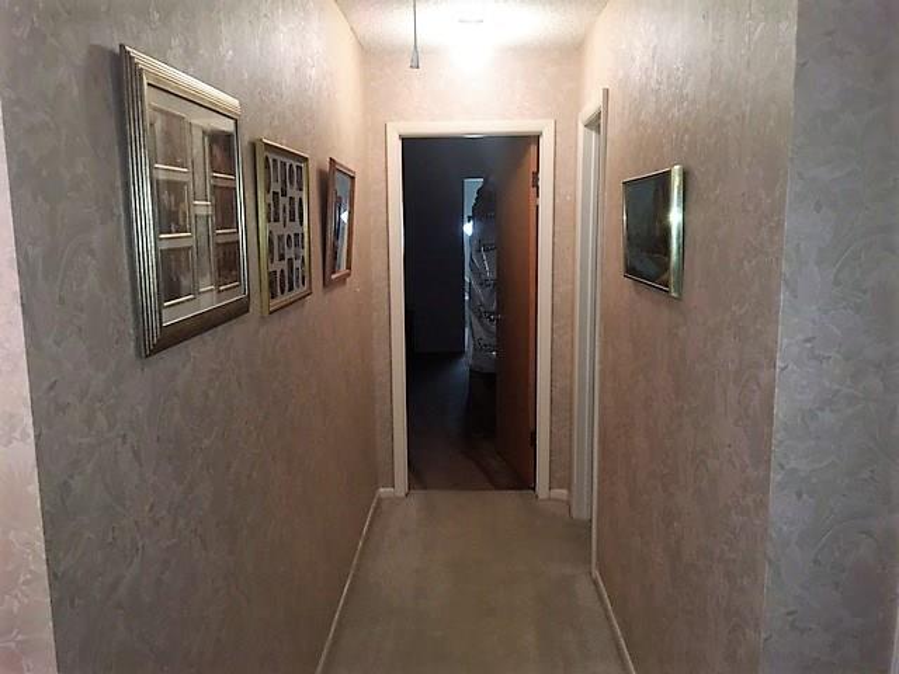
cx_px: 450
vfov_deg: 48.2
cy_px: 337
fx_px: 753
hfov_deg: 61.7
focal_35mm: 29
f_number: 2.2
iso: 125
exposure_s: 1/30
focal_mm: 4.15
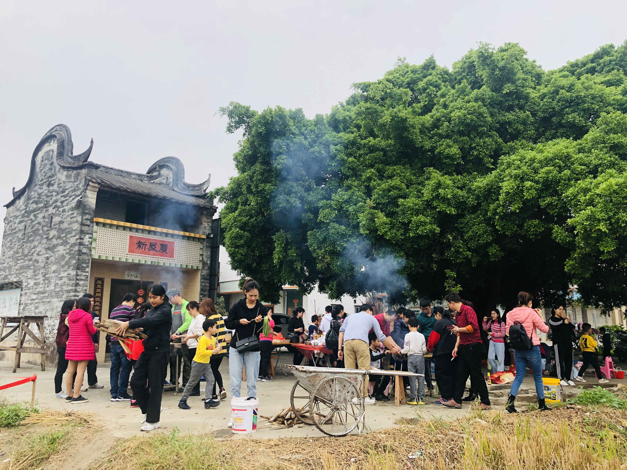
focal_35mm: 28
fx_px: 507
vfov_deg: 49.7
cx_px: 314
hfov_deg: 63.4
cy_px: 235
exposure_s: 1/1116
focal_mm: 4
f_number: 1.8
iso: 20
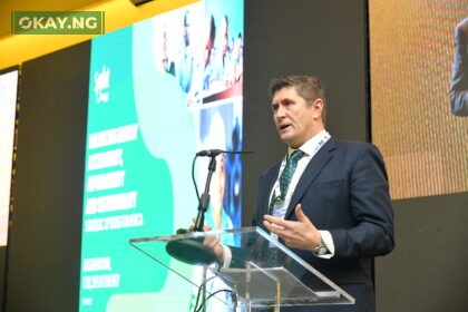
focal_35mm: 66
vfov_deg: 20.6
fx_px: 858
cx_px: 234
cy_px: 156
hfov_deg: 30.5
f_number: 4.5
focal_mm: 66
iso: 3200
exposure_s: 1/160
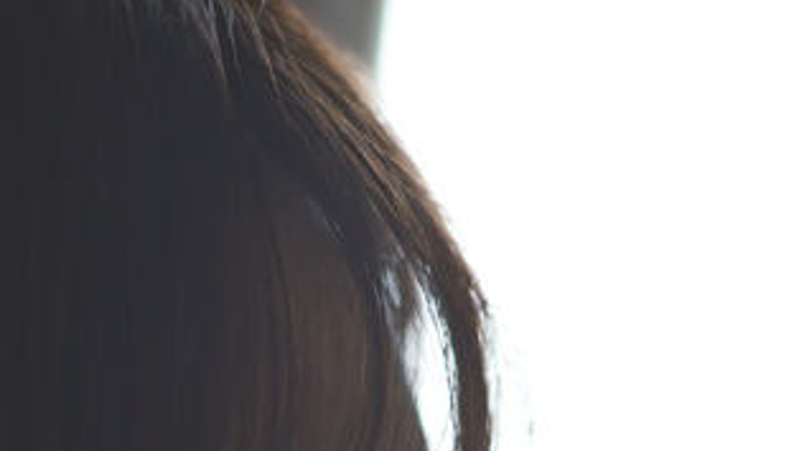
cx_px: 366
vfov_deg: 7.7
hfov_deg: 14.9
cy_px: 1149
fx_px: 3052
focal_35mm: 144
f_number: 3.5
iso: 640
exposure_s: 1/60
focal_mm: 40
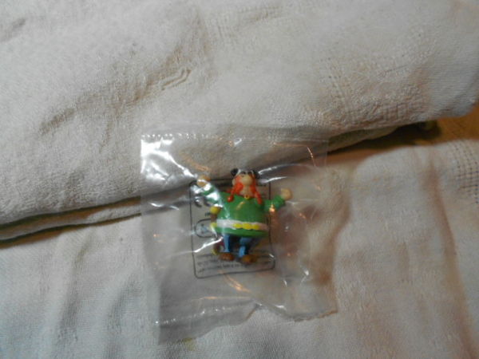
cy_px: 180
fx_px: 360
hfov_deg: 67.3
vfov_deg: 53.1
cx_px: 240
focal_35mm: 26
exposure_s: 1/30
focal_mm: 4.6
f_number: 3.2
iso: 250
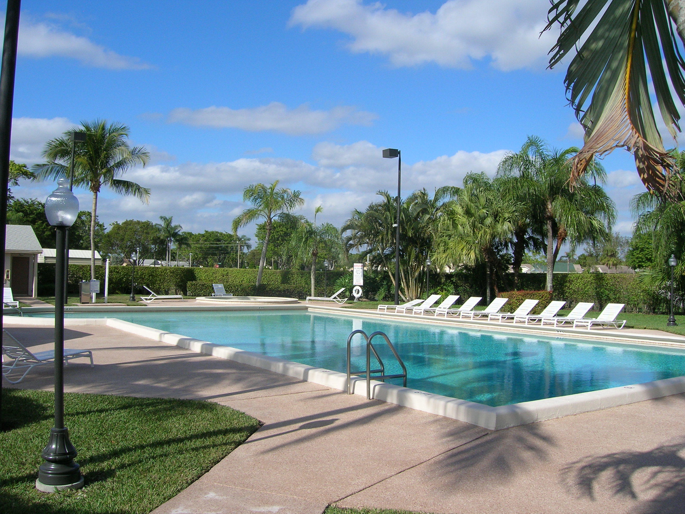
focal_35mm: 34
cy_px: 257
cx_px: 342
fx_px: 673
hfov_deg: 54.0
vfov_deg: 41.8
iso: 50
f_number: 4.9
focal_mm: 5.7
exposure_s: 1/510
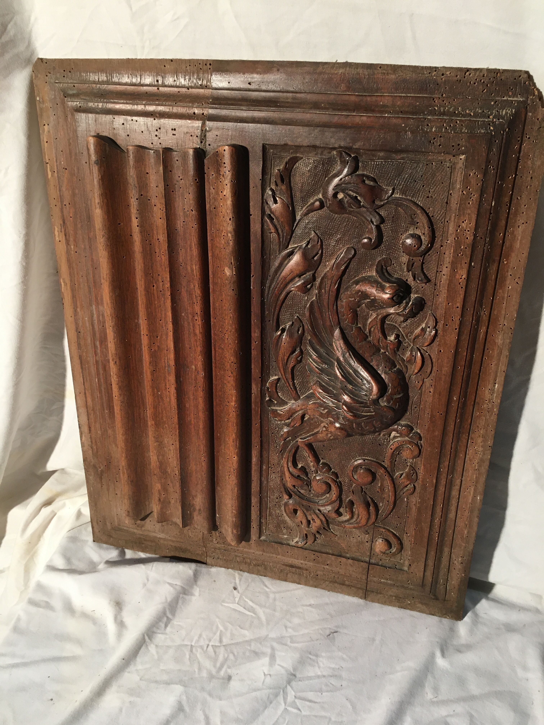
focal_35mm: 29
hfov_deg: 48.2
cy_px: 362
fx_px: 608
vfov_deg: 61.7
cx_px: 272
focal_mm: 4.15
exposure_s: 1/33
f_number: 2.2
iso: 50
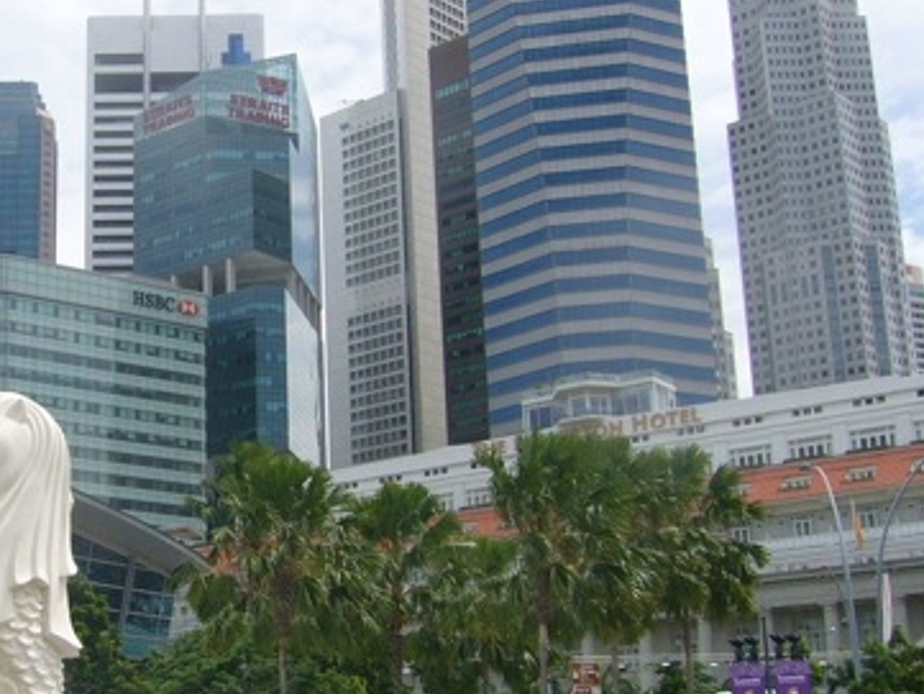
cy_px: 384
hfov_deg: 30.4
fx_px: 1656
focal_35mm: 62
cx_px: 171
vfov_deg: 23.7
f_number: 5.6
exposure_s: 1/320
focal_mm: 5.8
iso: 64
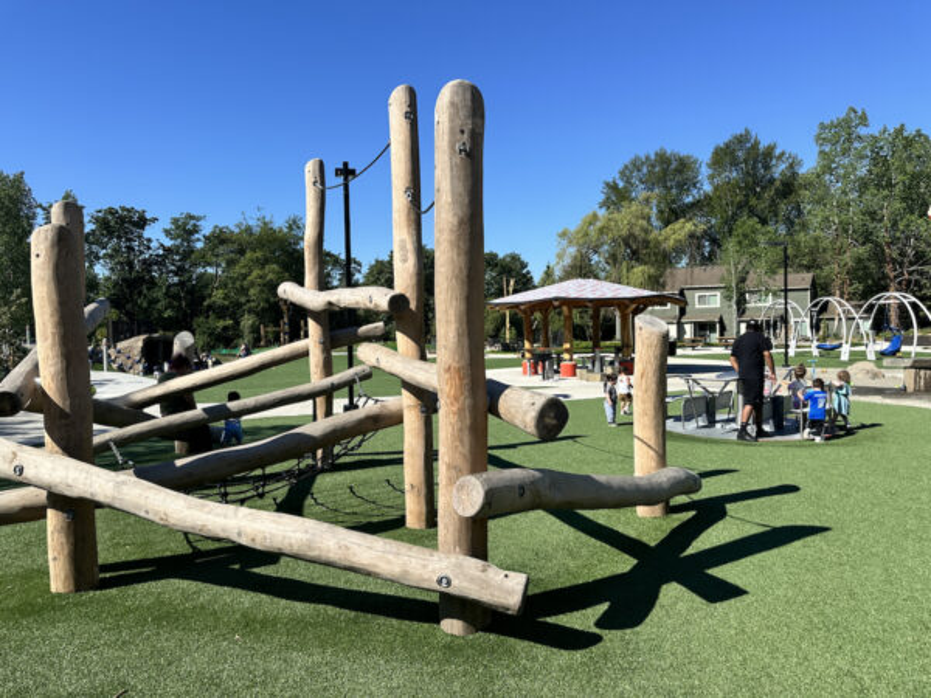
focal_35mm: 24
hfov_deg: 71.6
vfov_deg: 56.8
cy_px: 349
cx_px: 466
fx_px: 645
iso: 80
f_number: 1.78
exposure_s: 1/4184
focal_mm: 6.86
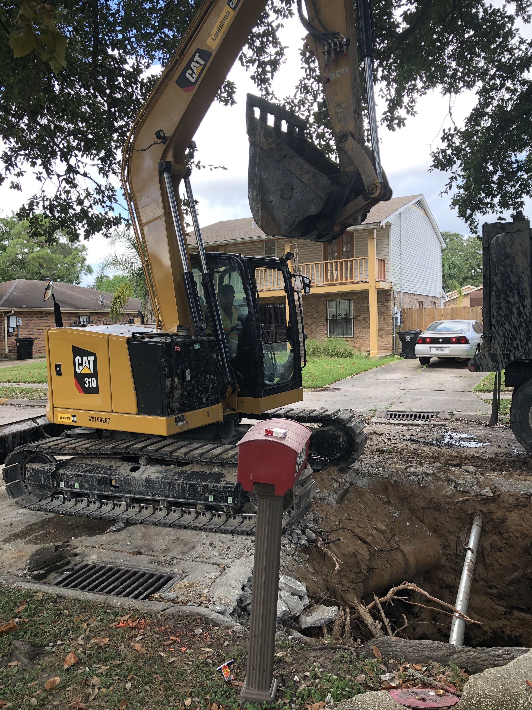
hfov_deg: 49.7
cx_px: 266
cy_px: 355
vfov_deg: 63.4
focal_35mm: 28
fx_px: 574
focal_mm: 3.99
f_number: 1.8
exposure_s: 1/185
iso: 20
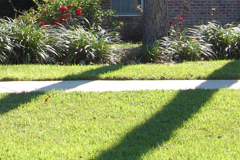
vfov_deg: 8.6
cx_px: -78
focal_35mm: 156
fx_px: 1039
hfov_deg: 12.7
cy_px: -91
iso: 200
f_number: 5.6
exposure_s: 1/125
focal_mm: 28
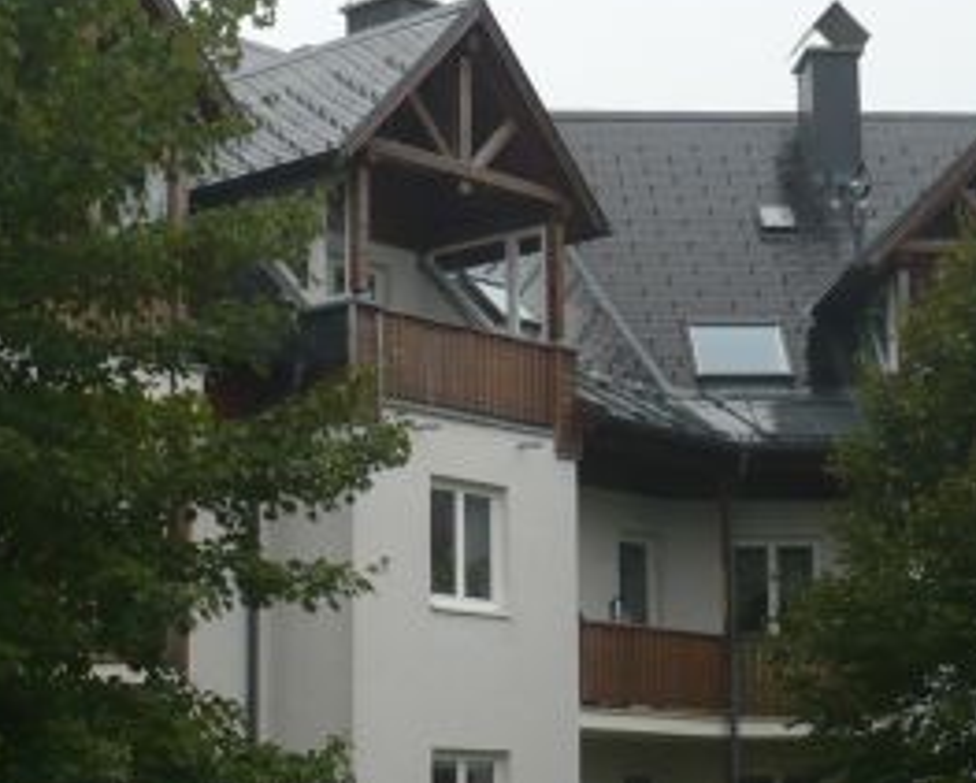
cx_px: 434
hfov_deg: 23.0
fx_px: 2400
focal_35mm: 83
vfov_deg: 18.5
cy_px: 482
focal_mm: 5.8
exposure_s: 1/80
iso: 100
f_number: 2.8
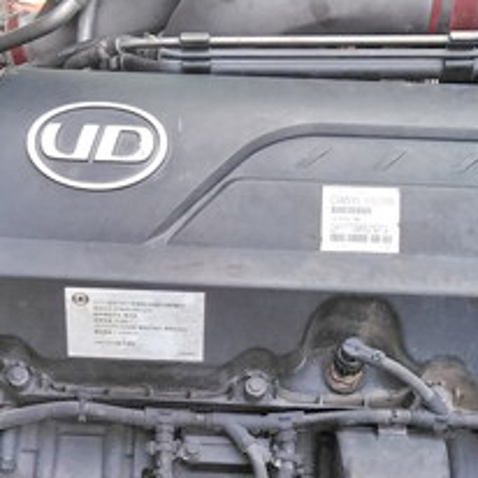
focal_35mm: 74
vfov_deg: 22.8
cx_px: 186
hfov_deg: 23.3
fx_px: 1156
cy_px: 422
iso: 76
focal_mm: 3.46
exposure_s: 1/32.1
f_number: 2.2
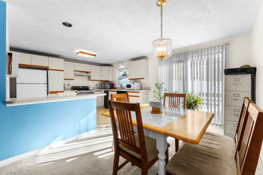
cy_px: 88
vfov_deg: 78.5
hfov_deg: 101.5
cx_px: 132
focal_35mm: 15
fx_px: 107
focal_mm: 14.7
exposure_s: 1/125
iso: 2500
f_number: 11
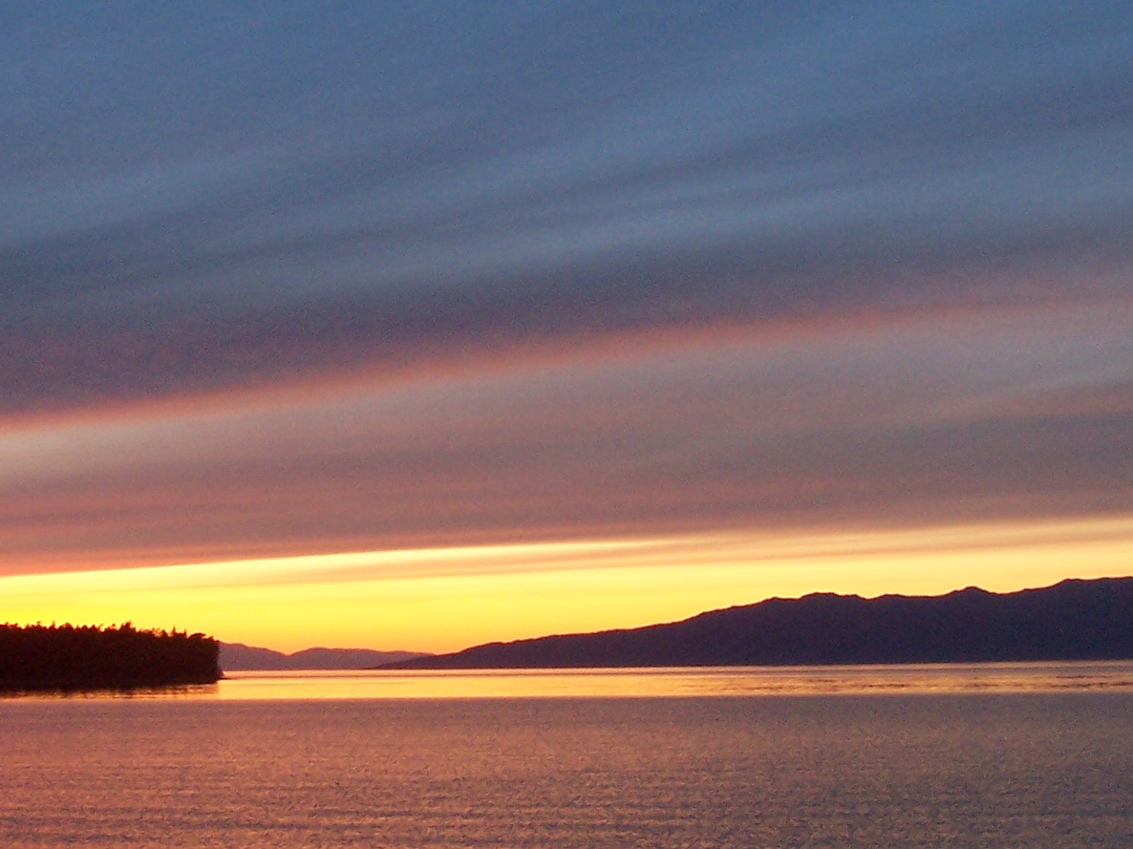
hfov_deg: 28.3
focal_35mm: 68
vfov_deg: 21.6
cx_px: 326
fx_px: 2225
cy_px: 532
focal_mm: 6
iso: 140
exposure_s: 1/8
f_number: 2.8
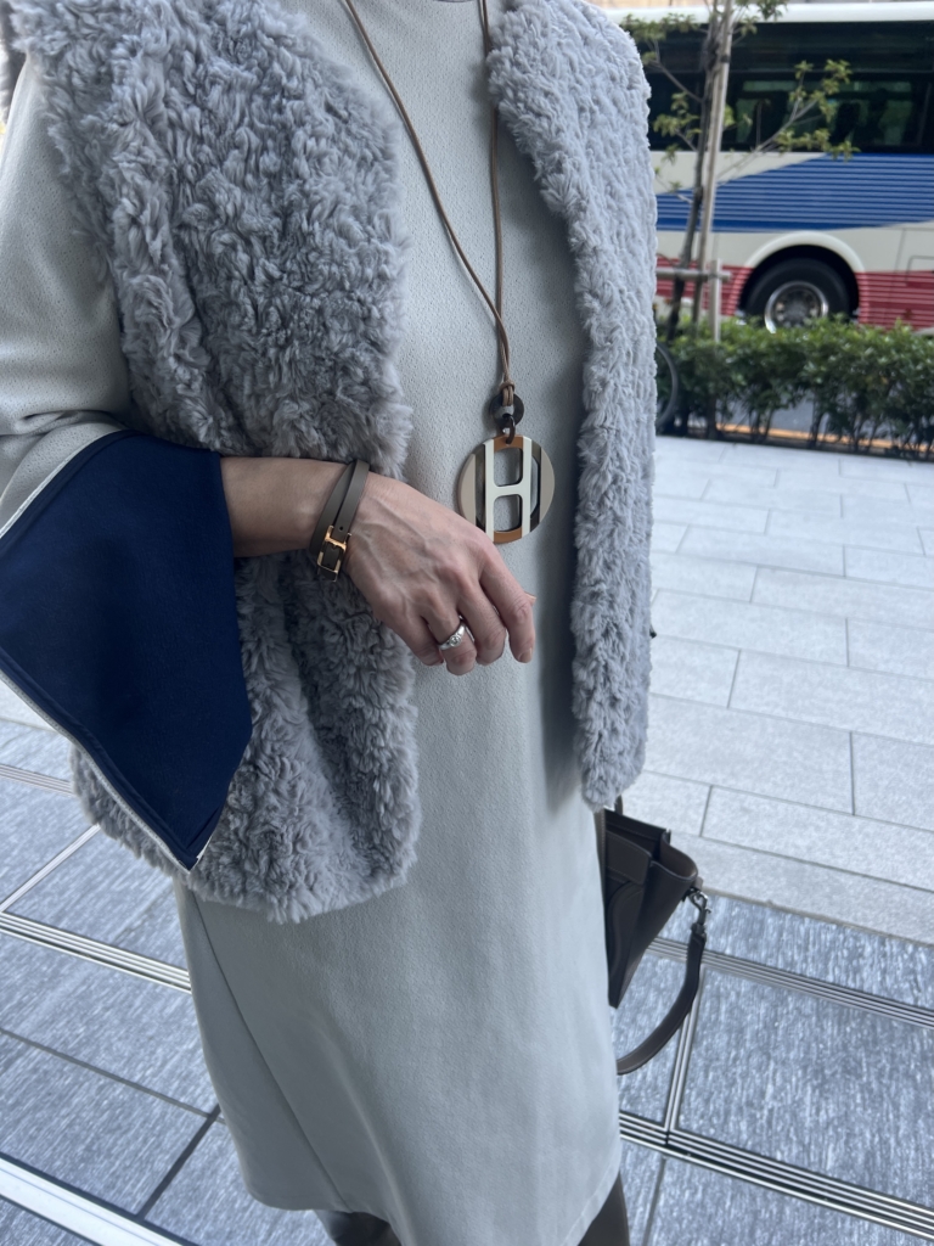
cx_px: 467
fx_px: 935
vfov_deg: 67.3
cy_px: 623
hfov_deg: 53.1
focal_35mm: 26
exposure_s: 1/121
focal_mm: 5.7
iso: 40
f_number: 1.5
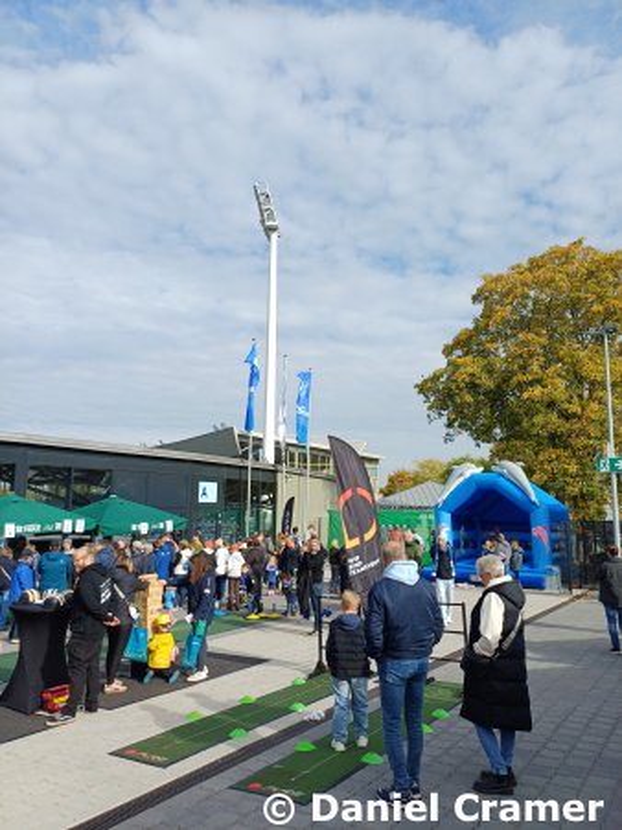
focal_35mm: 25
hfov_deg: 54.9
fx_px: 599
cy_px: 415
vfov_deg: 69.4
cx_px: 311
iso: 50
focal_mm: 4.65
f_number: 1.8
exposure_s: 1/1024
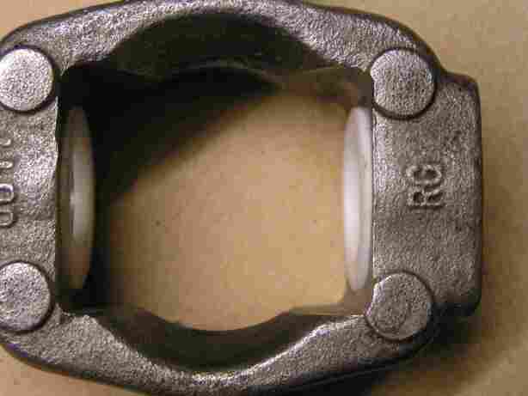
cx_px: 264
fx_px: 961
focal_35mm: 63
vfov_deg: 23.3
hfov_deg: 30.7
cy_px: 198
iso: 200
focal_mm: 9.7
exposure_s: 1/20
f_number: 3.2
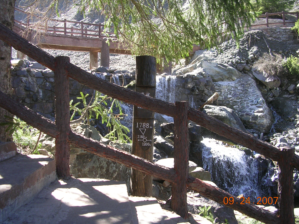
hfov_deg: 49.0
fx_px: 328
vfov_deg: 37.7
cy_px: 112
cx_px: 150
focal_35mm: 38
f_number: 2.8
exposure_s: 1/136
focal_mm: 5.8
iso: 50
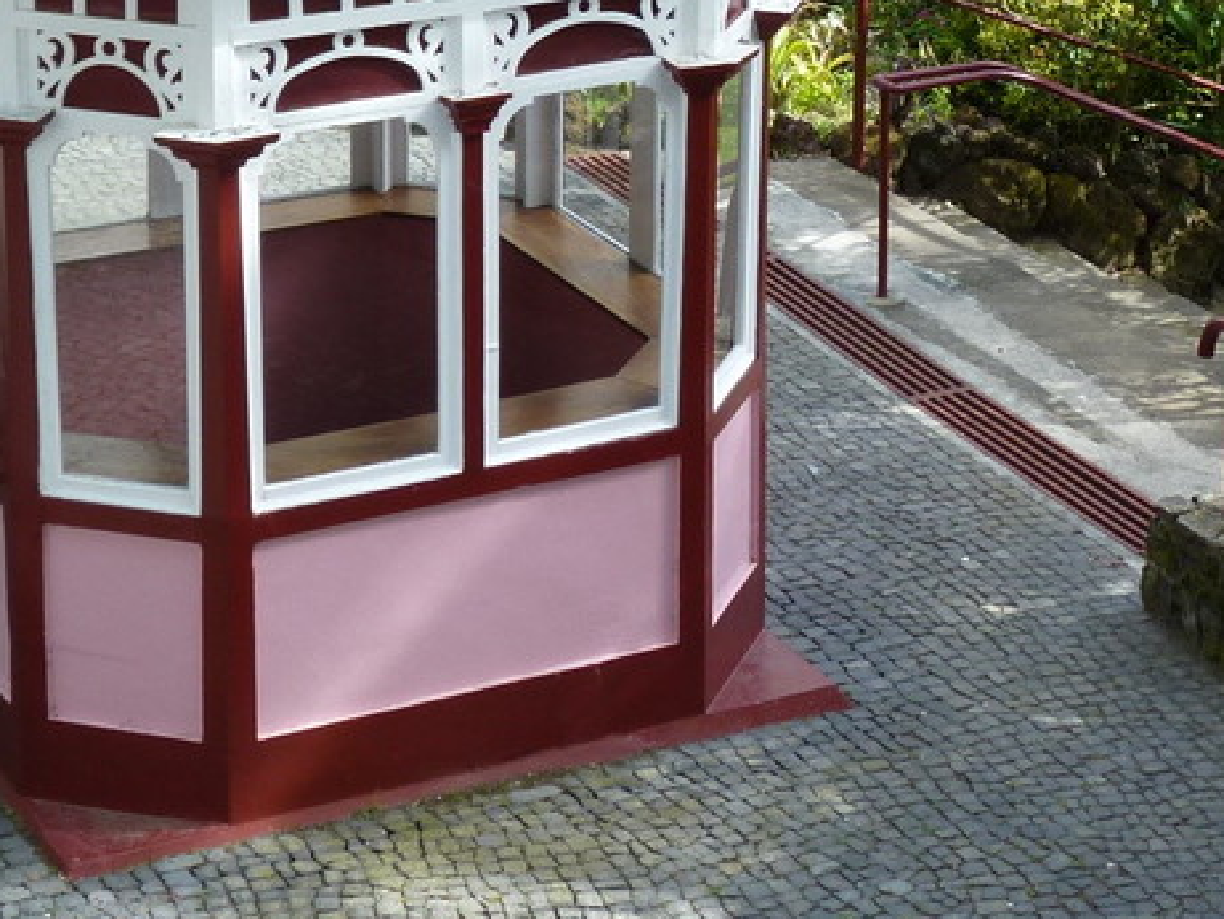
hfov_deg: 17.5
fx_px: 3926
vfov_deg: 13.1
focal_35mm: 111
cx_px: 1035
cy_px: -112
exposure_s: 1/125
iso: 80
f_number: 4
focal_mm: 7.2
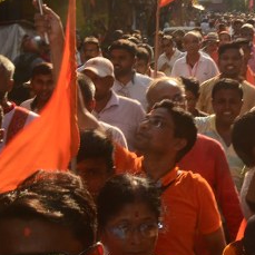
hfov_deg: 20.4
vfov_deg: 21.6
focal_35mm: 80
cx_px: 301
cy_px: 117
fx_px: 667
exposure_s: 1/80
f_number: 13
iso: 200
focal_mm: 18
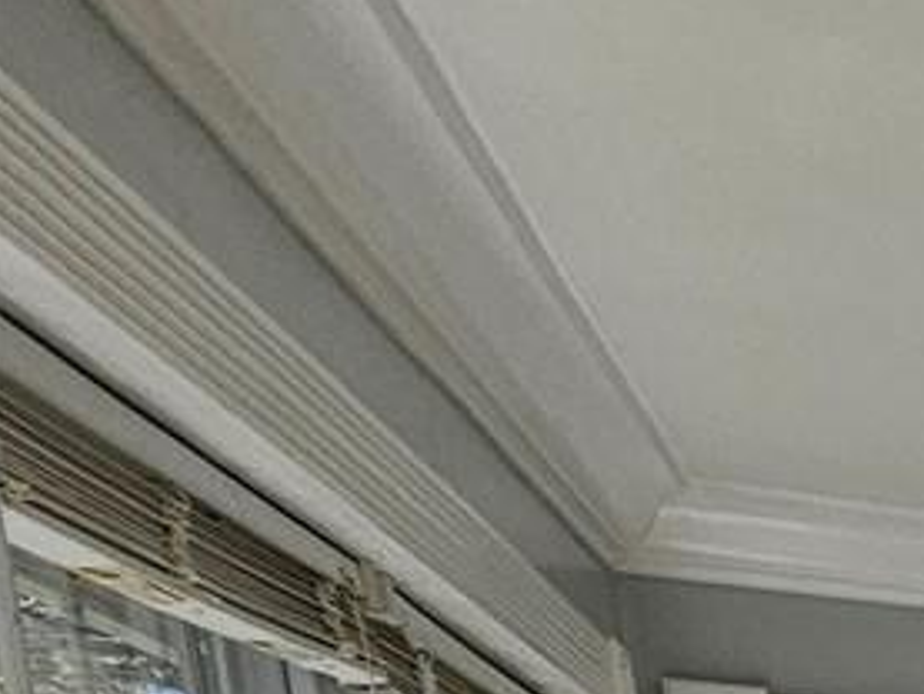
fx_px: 2003
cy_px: 1505
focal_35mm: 75
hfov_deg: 12.1
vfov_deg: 14.9
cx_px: 2655
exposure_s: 1/726
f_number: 2.2
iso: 50
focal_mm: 2.2
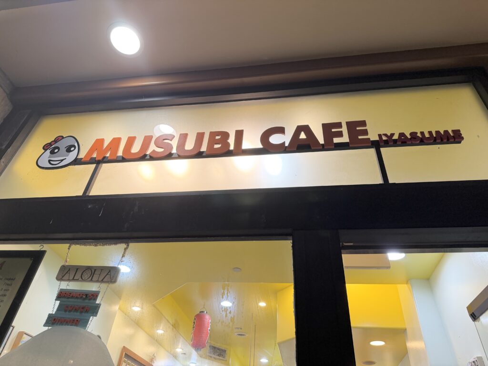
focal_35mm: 24
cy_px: 183
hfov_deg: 71.6
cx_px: 244
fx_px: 338
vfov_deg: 56.8
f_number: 1.78
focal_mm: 6.76
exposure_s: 1/120
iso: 160
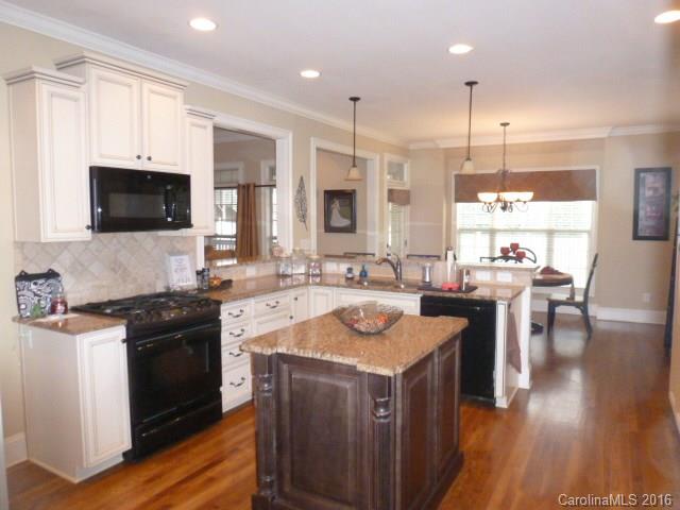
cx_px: 340
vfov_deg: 56.8
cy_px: 255
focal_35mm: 24
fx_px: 471
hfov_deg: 71.6
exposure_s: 1/60
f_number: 3.3
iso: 800
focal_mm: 4.3
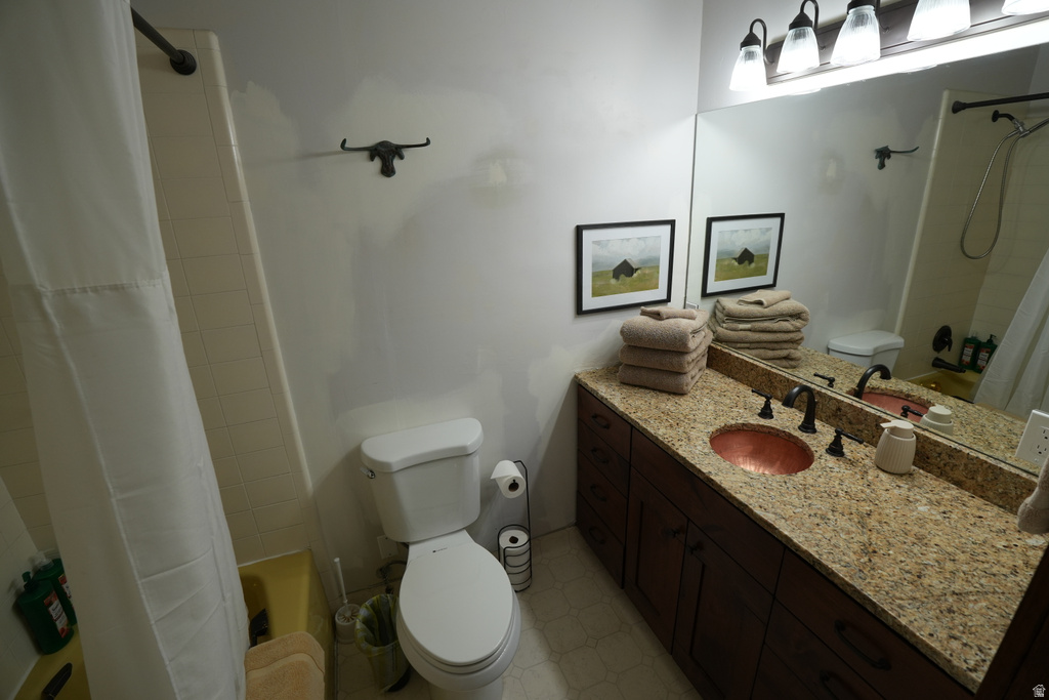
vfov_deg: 77.3
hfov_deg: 100.4
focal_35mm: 15
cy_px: 350
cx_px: 524
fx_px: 437
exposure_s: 1/160
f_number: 4
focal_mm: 10
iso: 320
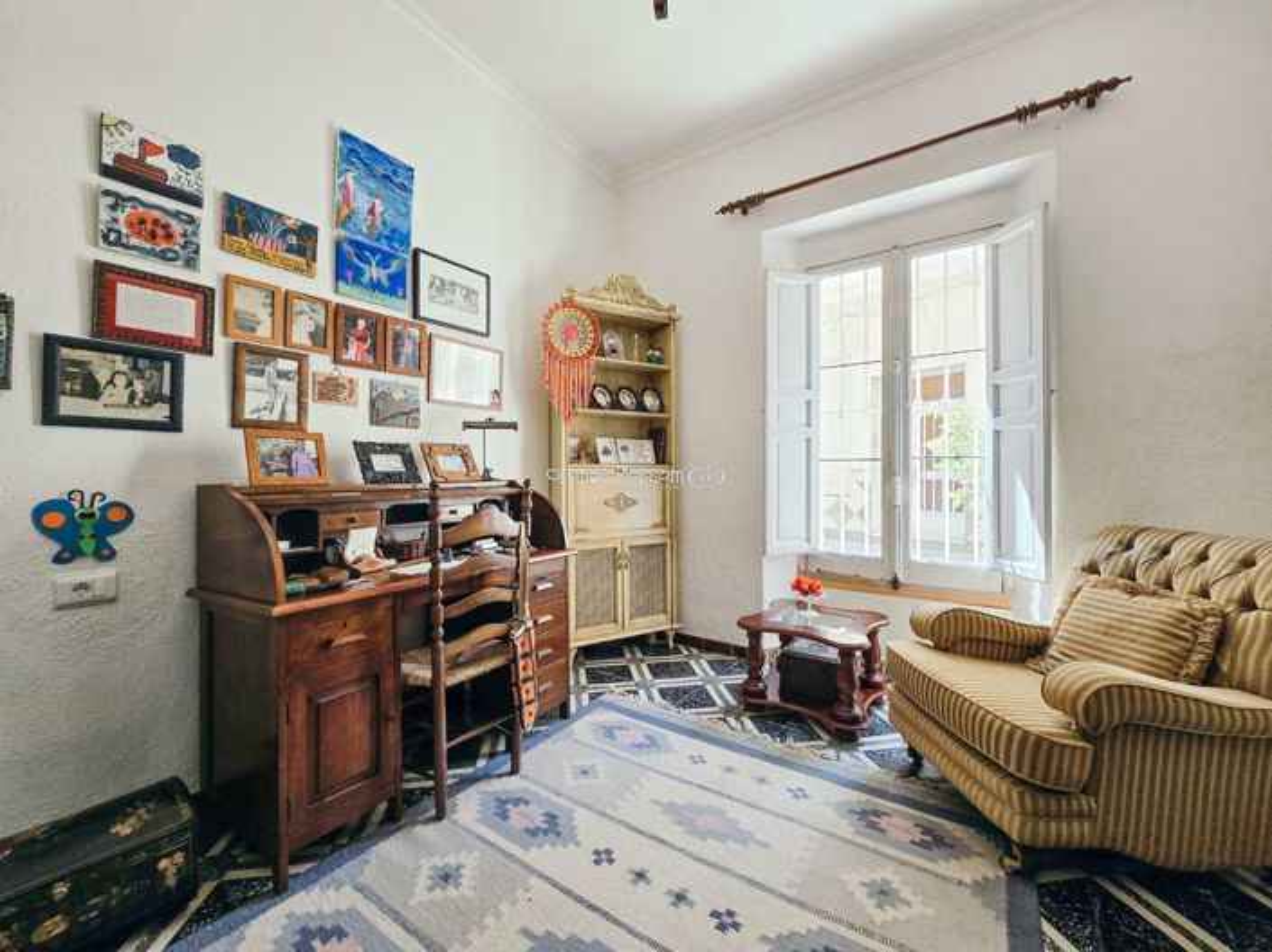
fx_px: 477
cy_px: 476
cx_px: 636
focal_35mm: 13
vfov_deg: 89.9
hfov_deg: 106.2
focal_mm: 2.2
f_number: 2.2
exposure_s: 1/100
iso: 100
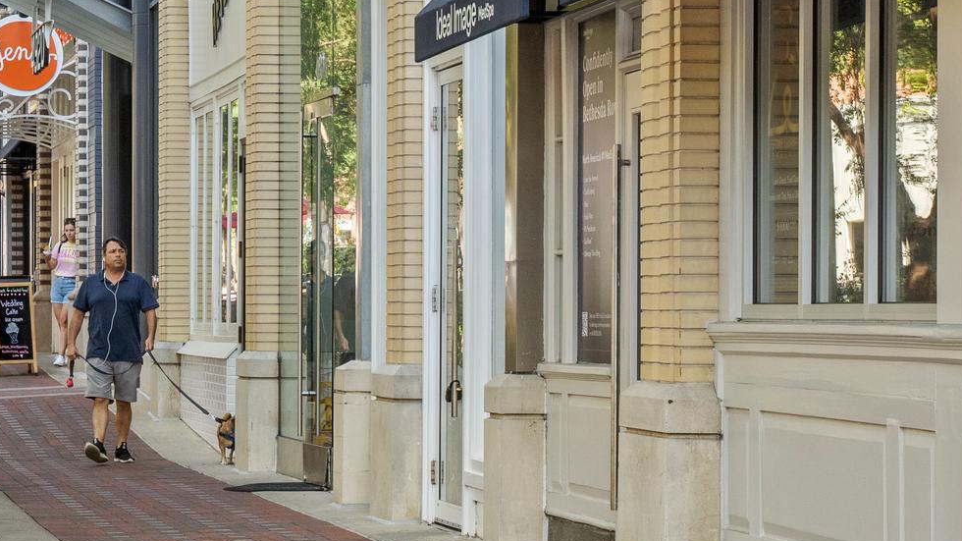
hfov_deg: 18.4
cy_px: 125
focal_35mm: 116
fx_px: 2959
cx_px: 332
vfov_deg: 10.4
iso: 640
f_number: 11
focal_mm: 53
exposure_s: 1/100
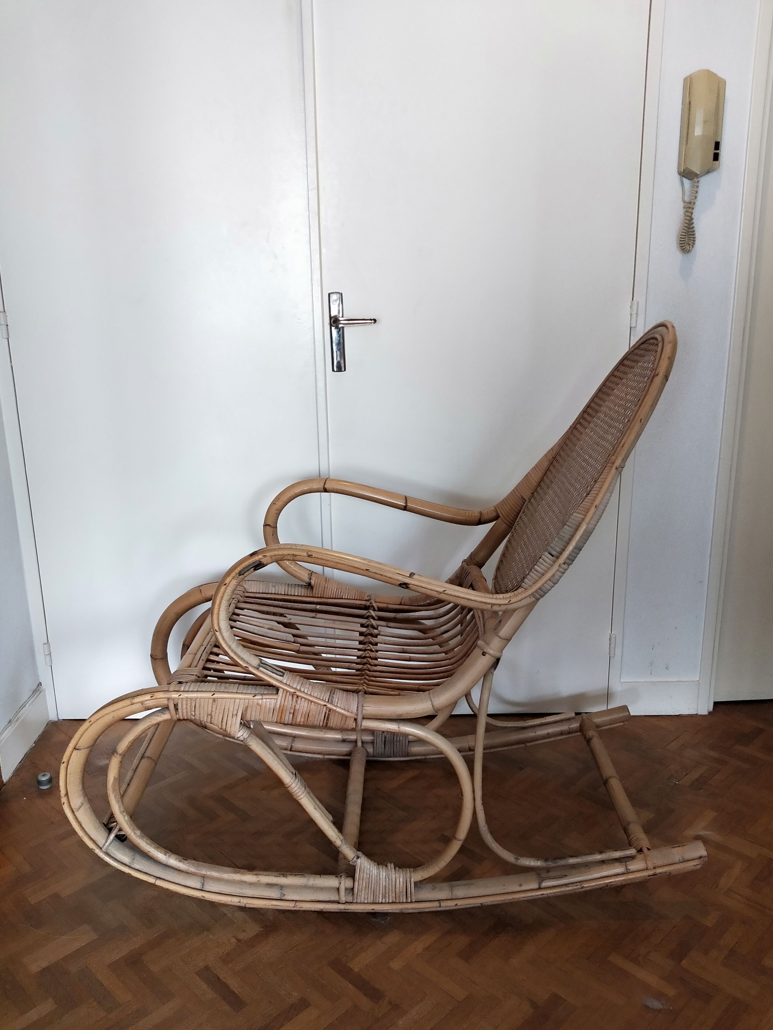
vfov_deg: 71.6
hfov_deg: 56.8
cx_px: 385
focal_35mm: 24
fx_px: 715
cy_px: 525
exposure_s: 1/50
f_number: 1.7
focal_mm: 3.99
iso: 135
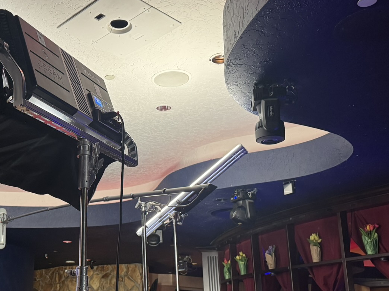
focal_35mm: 47
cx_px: 102
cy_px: 175
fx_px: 528
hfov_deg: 39.4
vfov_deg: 30.8
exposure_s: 1/60
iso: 400
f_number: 1.78
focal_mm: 6.76
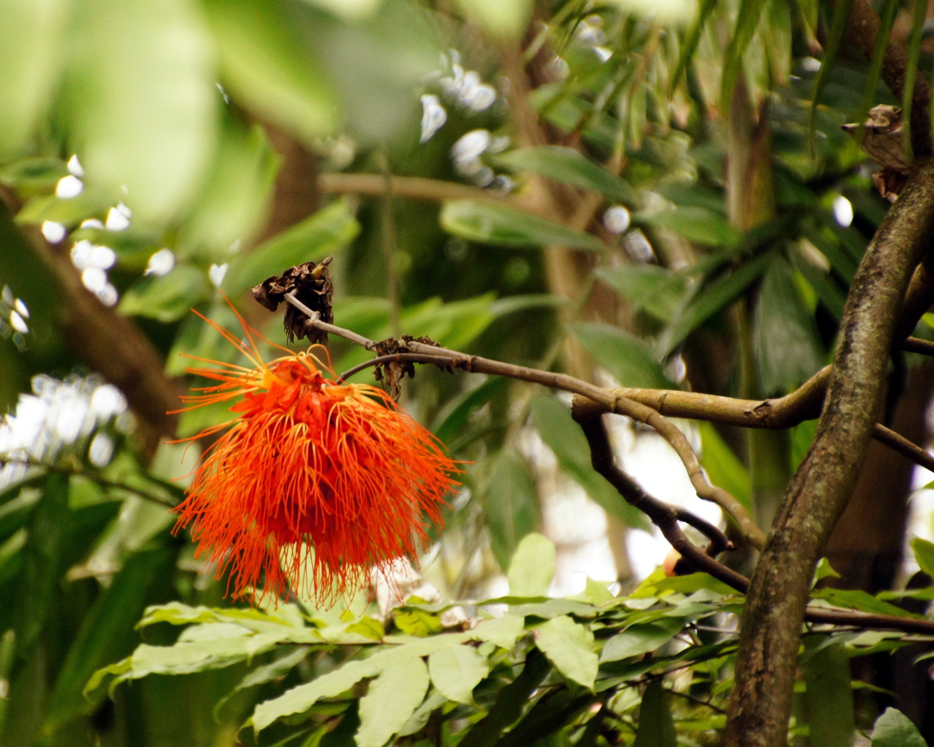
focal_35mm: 483
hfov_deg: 4.0
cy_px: 372
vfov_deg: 3.2
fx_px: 13351
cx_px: 385
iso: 1600
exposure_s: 1/200
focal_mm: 280
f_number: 6.3
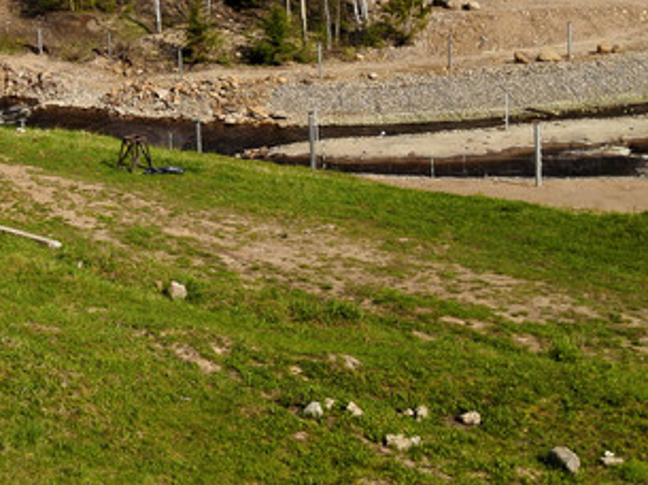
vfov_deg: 21.5
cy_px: -30
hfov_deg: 28.0
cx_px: -5
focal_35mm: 65
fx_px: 1215
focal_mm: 3.79
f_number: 2
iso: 50
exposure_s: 1/1478
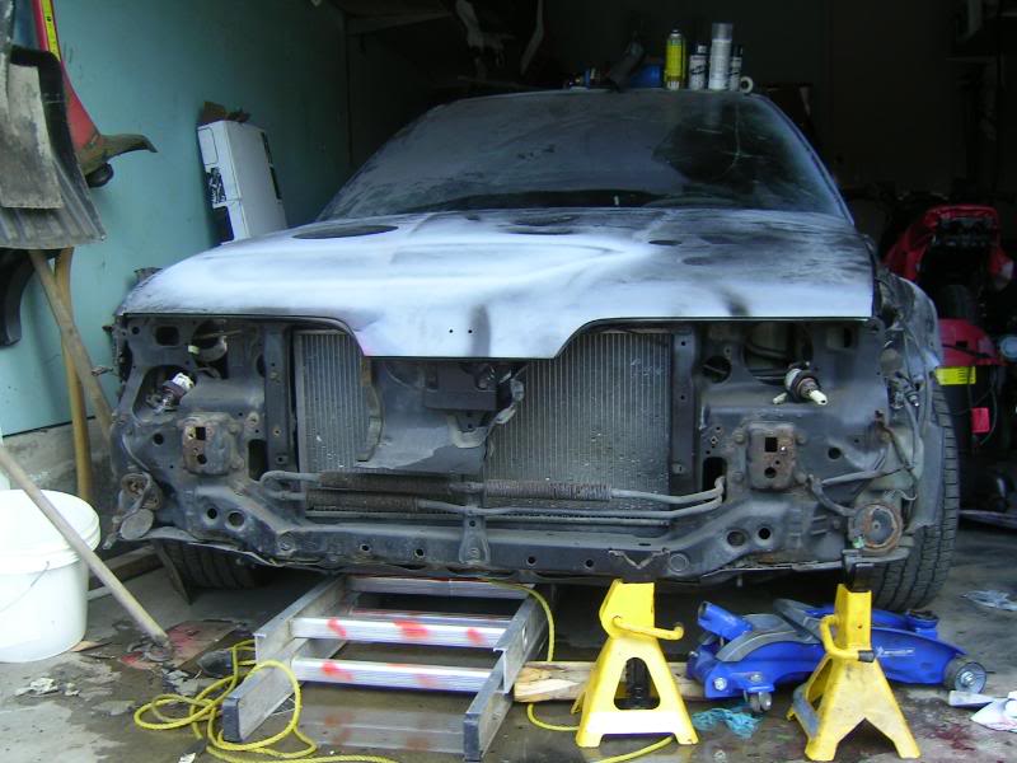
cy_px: 382
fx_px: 1058
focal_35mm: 36
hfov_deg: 51.4
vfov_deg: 39.7
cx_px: 508
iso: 50
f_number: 2.8
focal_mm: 5.6
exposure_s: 1/58.8
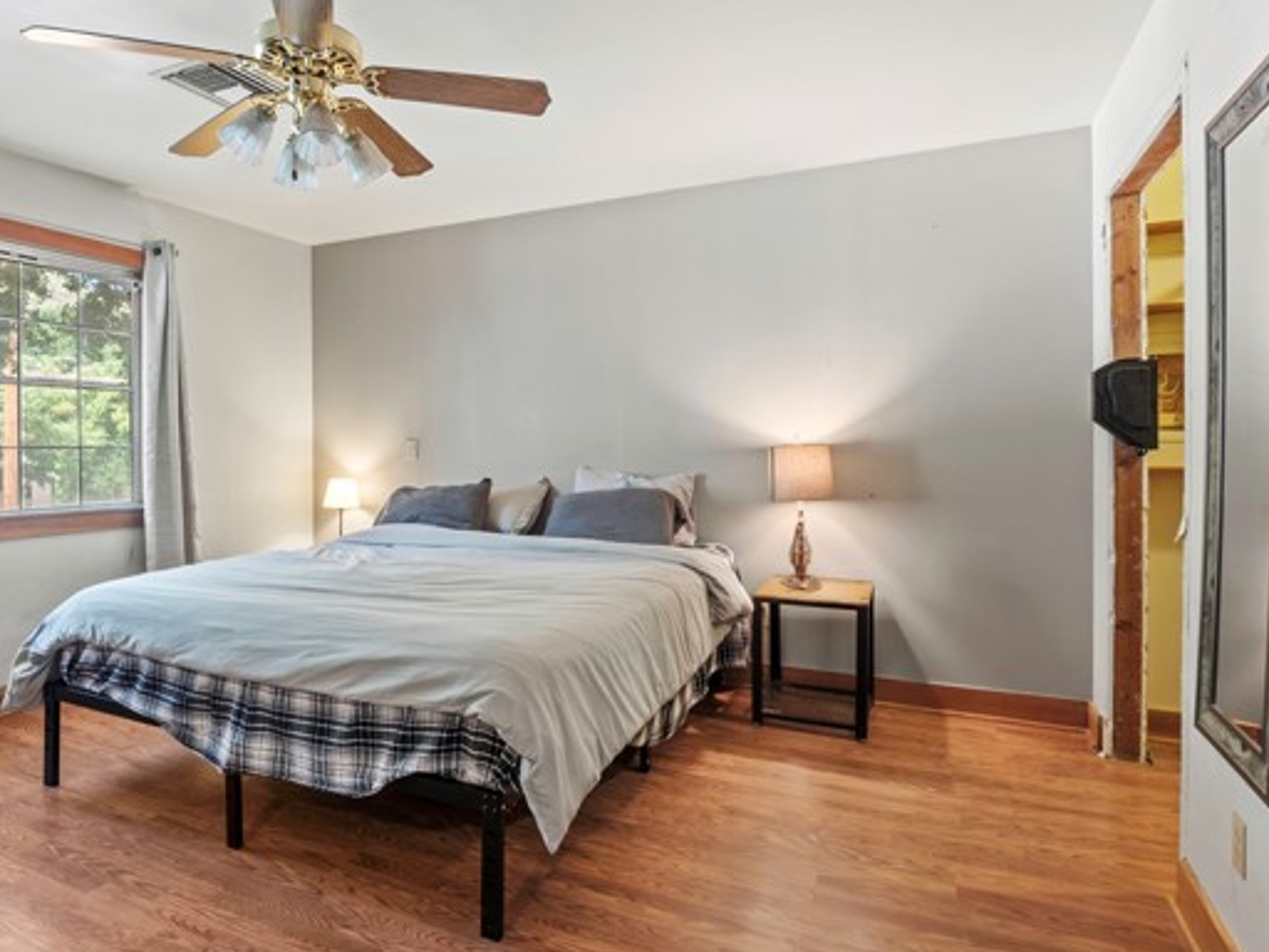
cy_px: 464
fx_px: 733
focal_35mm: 20
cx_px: 555
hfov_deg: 81.4
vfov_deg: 66.0
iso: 200
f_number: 8
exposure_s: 4
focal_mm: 8
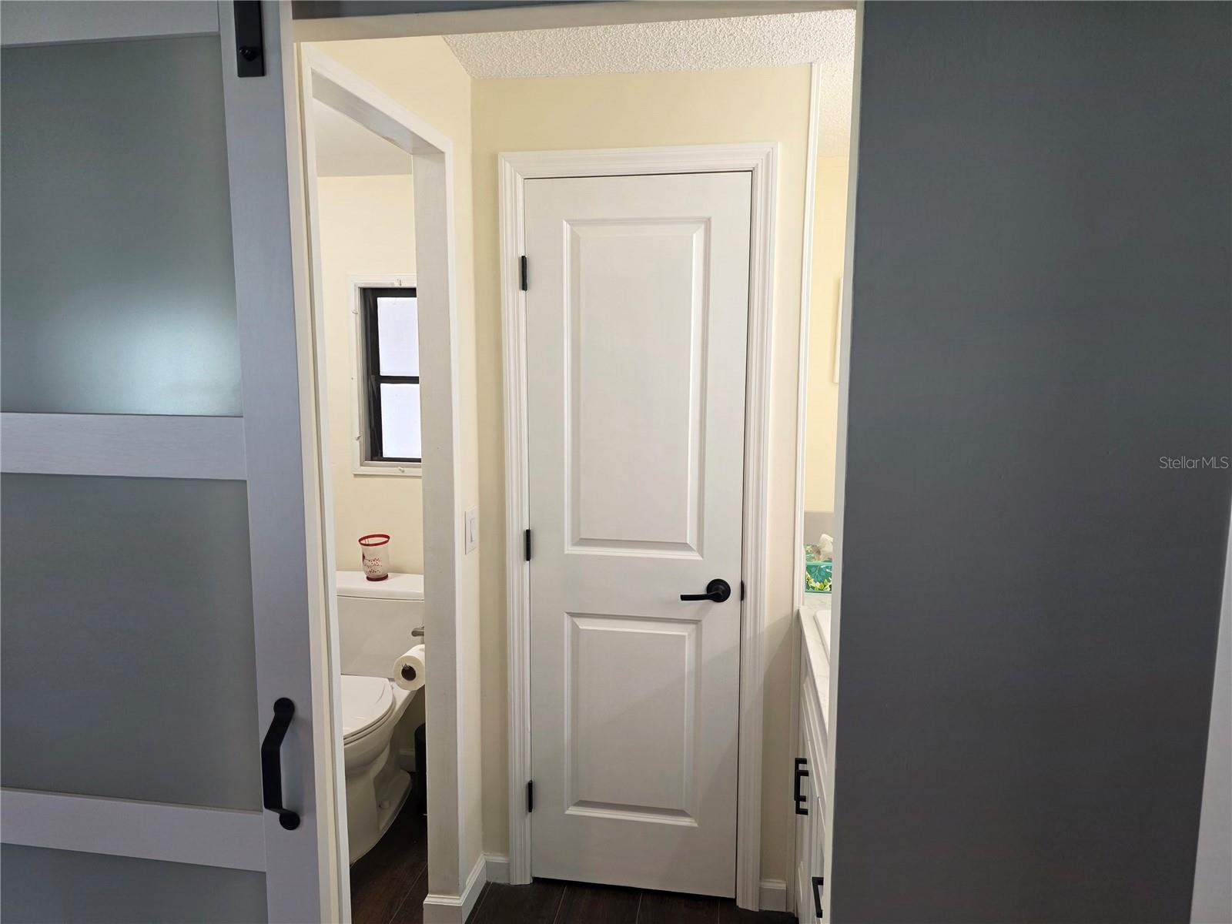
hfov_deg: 73.9
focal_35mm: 23
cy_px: 462
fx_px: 819
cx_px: 616
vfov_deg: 58.9
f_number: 1.7
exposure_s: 1/120
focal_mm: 6.3
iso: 125
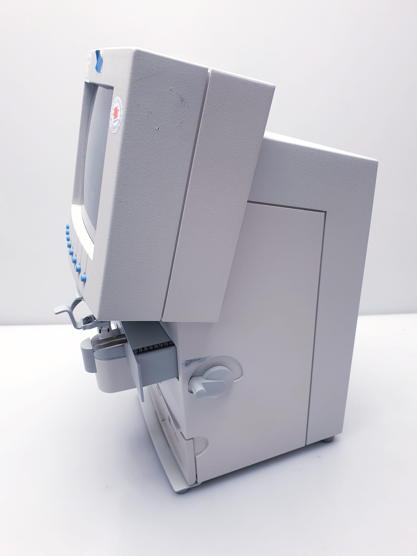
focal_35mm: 26
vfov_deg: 67.3
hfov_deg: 53.1
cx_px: 208
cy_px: 278
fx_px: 418
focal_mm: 4.3
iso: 80
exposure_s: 1/100
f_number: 2.4
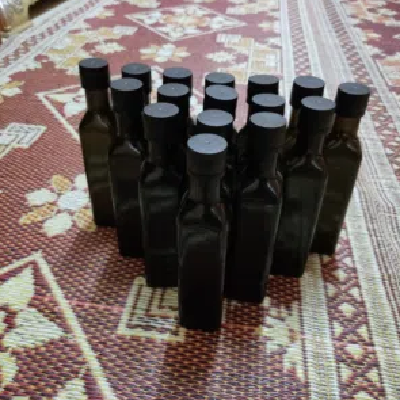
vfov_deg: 54.0
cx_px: 202
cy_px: 187
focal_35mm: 30
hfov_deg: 54.0
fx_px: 392
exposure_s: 1/20
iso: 1375
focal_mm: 4.71
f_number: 1.79
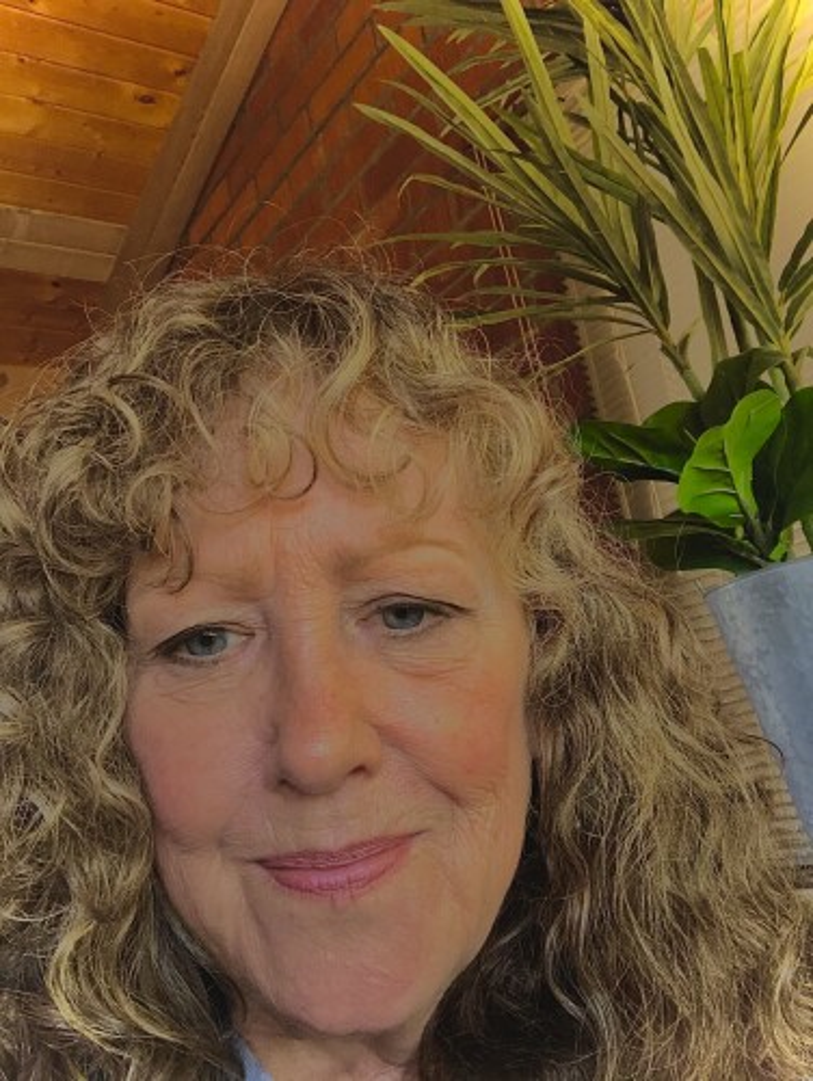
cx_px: 406
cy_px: 540
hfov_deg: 44.2
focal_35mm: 32
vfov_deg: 56.8
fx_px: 1000
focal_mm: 2.87
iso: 125
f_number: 2.2
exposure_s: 1/120
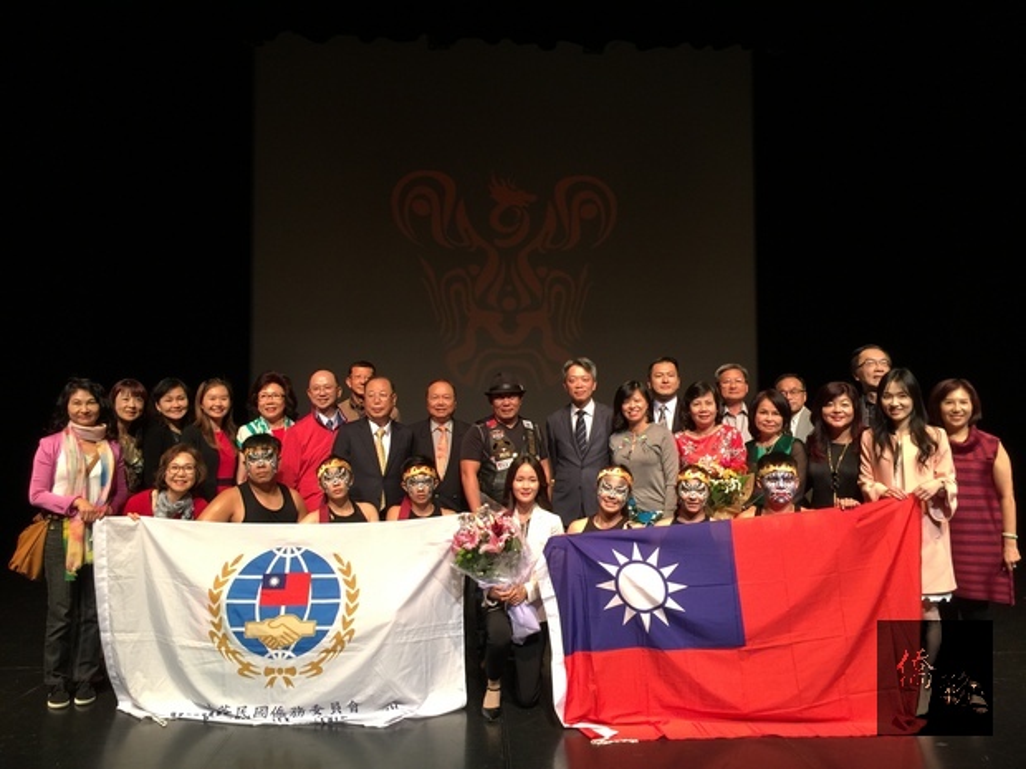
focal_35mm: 29
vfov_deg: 48.2
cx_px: 513
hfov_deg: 61.7
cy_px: 384
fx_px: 860
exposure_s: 1/15
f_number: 2.2
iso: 40
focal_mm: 4.15
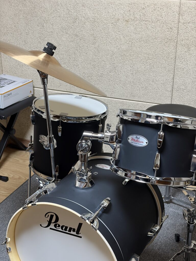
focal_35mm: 52
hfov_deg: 28.0
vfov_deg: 36.8
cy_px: 130
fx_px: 393
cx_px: 98
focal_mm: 5.96
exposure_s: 1/40
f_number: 1.6
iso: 125
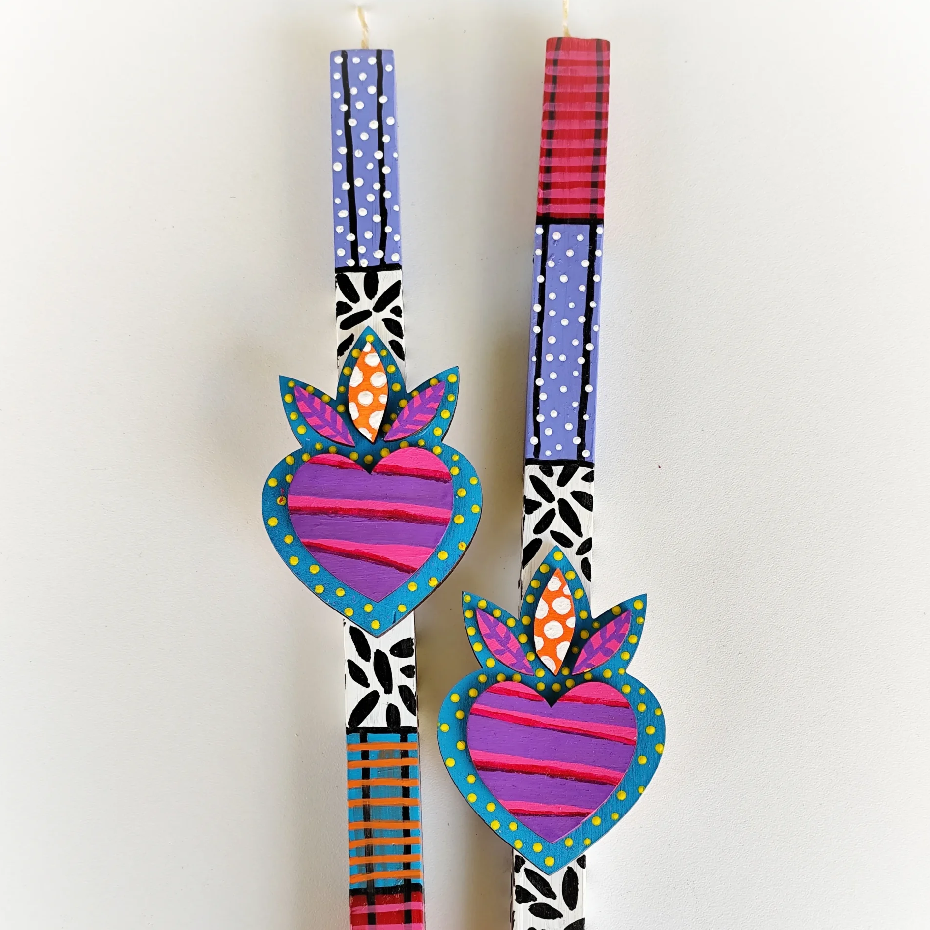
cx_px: 463
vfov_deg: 31.0
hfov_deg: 31.1
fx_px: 1672
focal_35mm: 55
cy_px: 553
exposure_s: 1/100
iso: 160
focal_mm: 6.19
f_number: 1.65
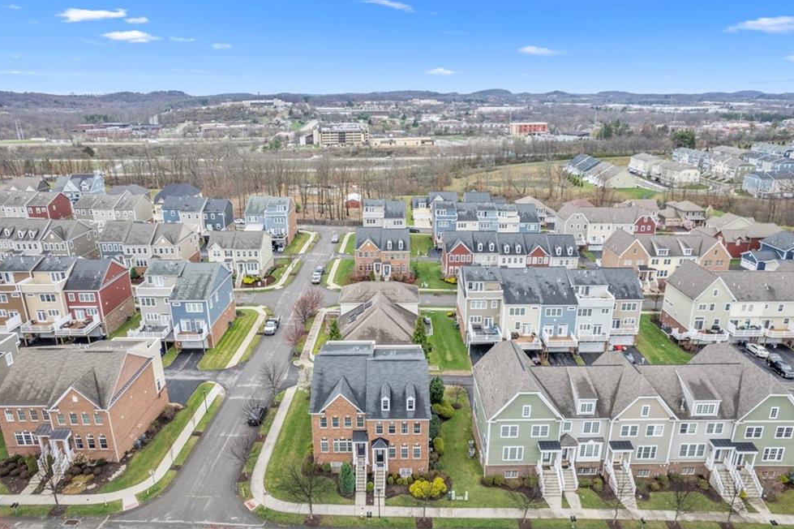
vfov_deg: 55.1
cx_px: 392
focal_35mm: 23
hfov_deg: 76.1
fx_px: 507
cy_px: 261
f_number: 2.8
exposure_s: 1/400
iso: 220
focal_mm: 8.38
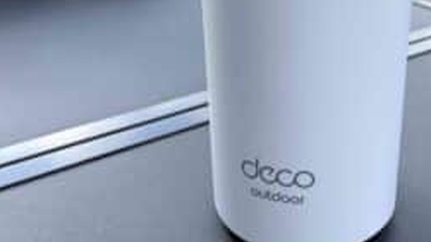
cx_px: 304
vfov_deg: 26.4
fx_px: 503
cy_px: 39
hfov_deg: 45.3
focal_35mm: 44
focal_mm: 5.96
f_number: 1.6
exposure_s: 1/873
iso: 50
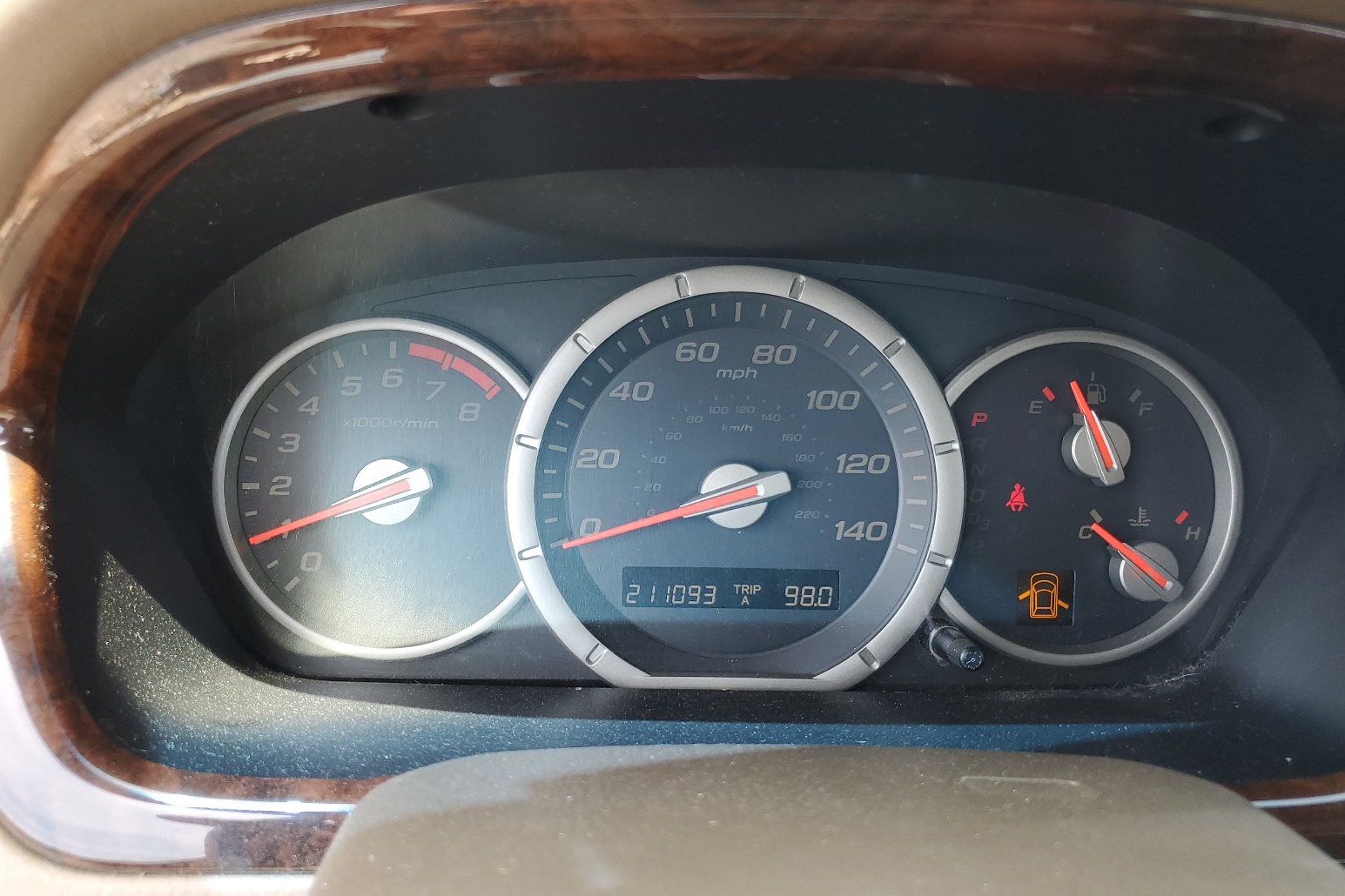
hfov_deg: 65.5
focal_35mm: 28
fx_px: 1046
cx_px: 657
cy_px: 491
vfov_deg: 46.3
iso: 54
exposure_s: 1/120
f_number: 1.5
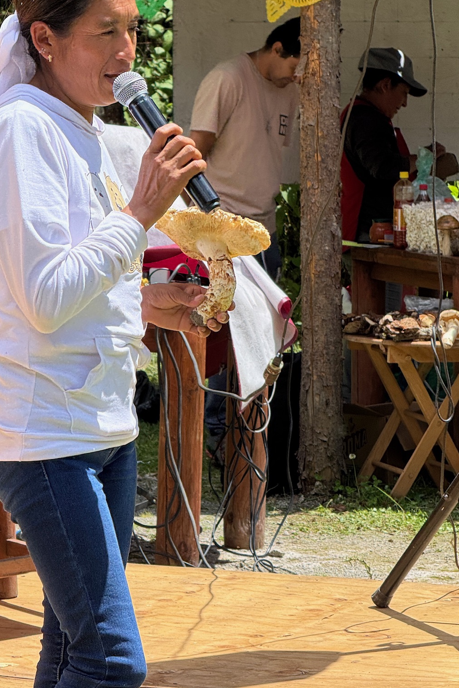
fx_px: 3232
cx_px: 137
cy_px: 242
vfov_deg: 12.1
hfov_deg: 8.1
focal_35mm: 169
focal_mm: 15.66
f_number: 2.8
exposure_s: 1/880
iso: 50
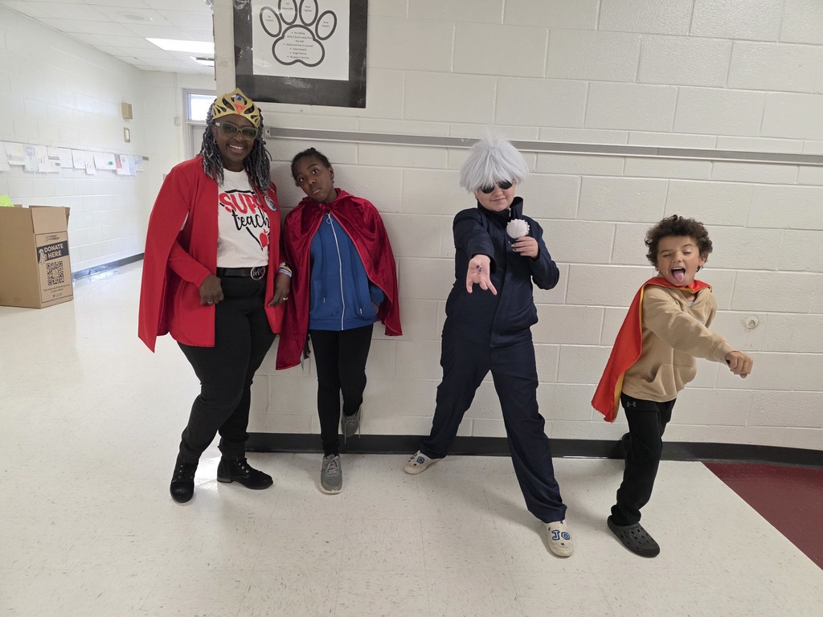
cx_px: 412
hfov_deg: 73.9
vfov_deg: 58.9
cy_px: 308
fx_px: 547
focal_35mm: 23
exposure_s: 1/120
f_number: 1.7
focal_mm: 6.3
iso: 400
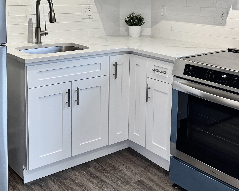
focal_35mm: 50
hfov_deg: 37.3
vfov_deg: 29.8
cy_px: 48
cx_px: 109
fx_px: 354
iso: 125
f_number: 1.78
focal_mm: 6.76
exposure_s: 1/120
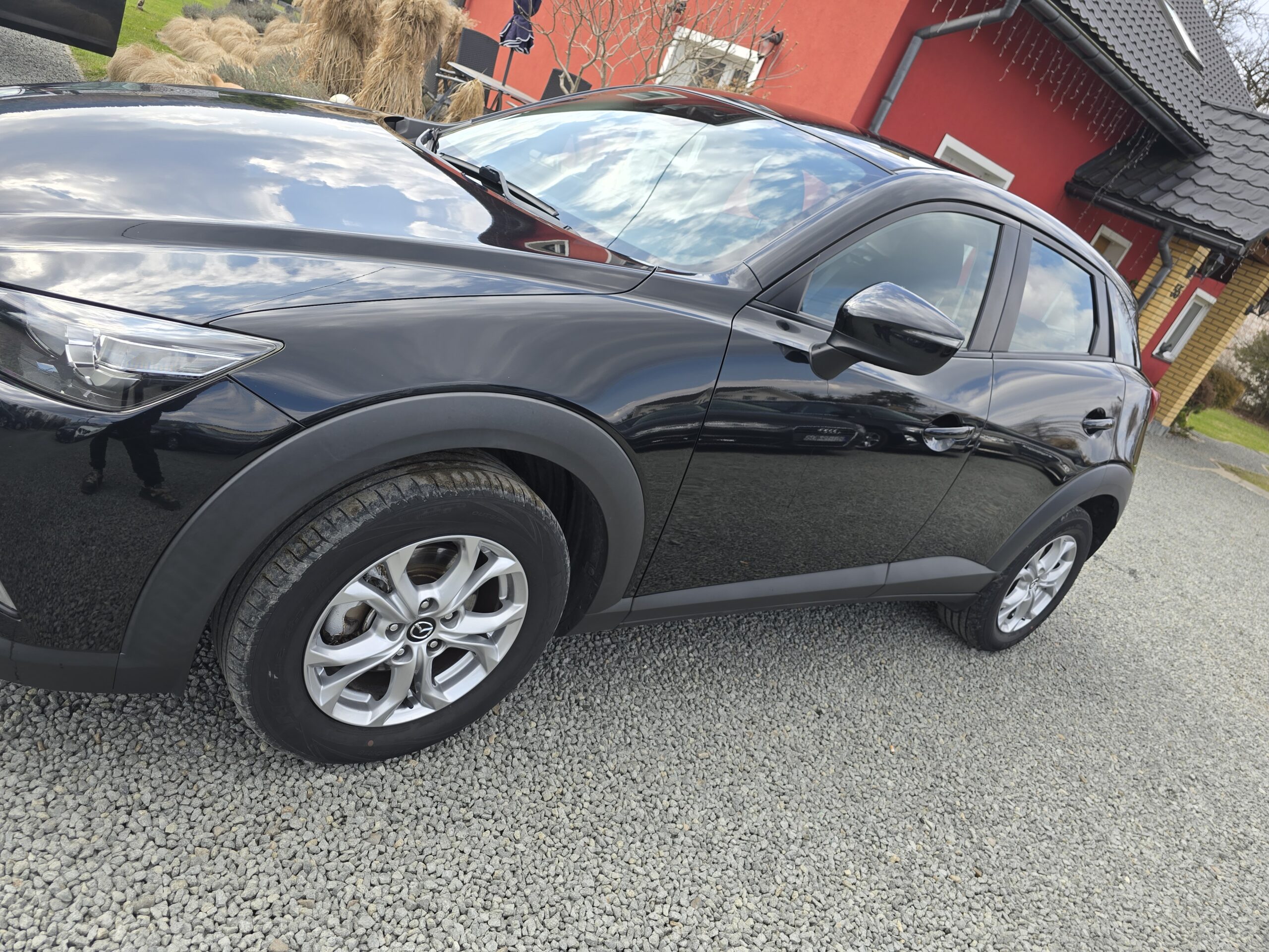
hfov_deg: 73.9
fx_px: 843
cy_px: 476
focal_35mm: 23
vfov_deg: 58.9
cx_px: 634
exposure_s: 1/183
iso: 12
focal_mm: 6.3
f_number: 1.7
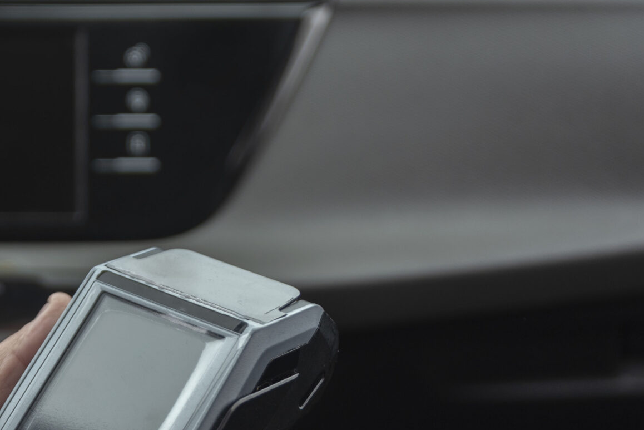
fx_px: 2058
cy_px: 396
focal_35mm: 115
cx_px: -67
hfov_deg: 17.2
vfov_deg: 11.8
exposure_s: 1/160
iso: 200
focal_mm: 52
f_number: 2.8
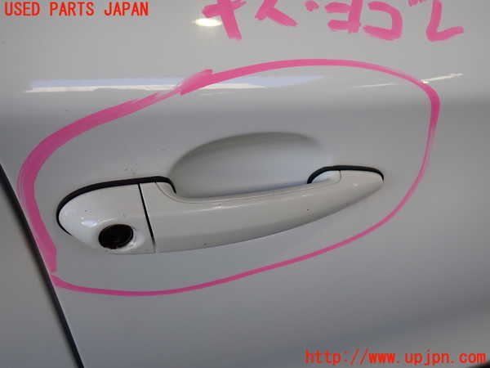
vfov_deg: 46.8
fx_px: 425
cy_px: 184
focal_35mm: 30
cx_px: 245
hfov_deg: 60.0
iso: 100
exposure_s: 1/160
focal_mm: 5.4
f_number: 2.3
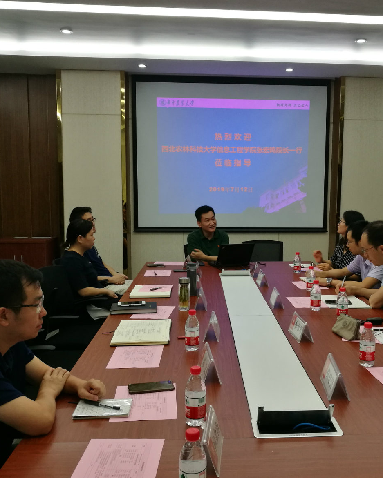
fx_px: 510
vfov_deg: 50.3
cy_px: 244
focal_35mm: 36
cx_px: 243
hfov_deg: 40.8
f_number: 2.2
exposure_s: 1/50
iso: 200
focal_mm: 4.5
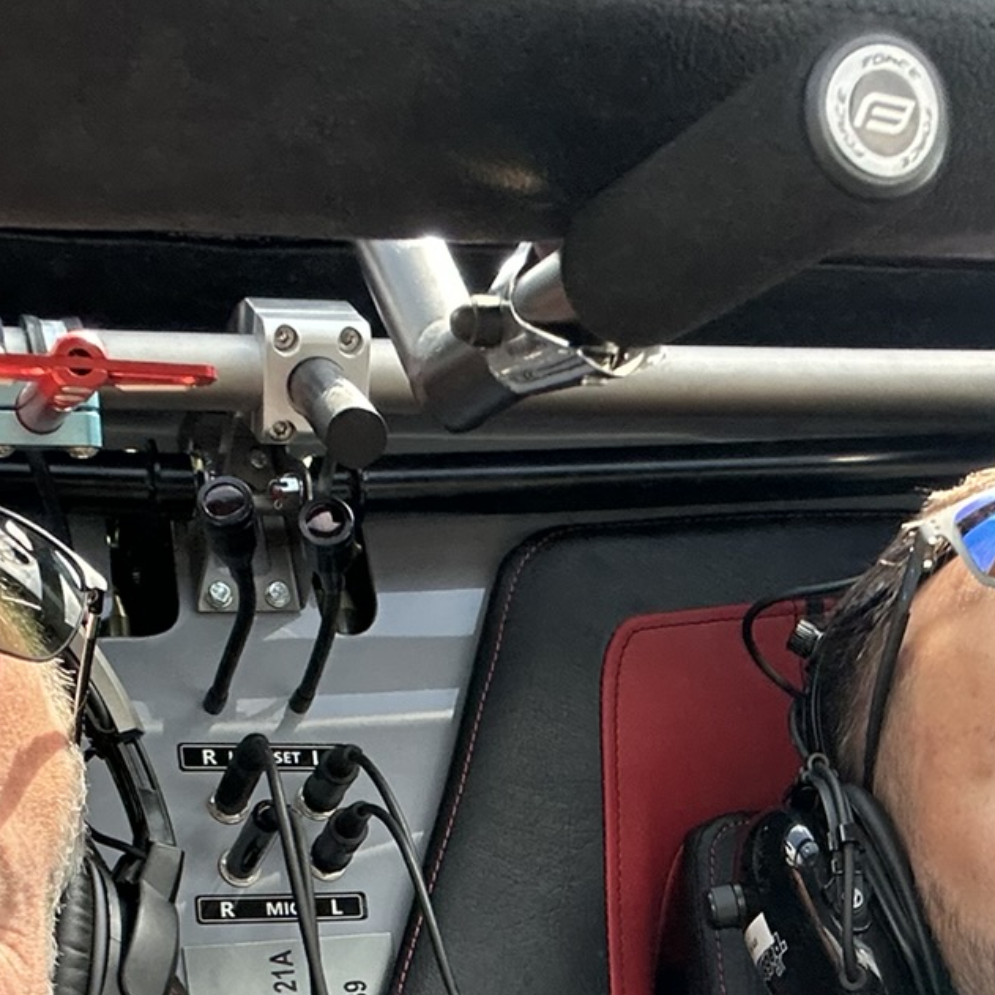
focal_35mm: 66
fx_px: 2146
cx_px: 700
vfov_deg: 24.9
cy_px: 979
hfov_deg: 25.9
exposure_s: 1/126
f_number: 1.9
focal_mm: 2.69
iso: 32
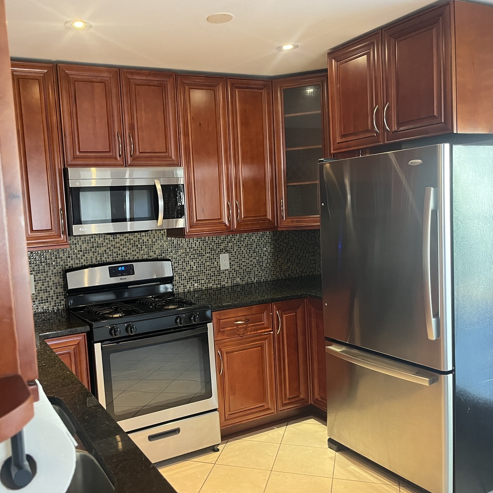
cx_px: 192
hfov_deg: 52.1
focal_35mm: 31
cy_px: 248
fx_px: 500
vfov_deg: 52.5
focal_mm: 5.1
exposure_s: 1/60
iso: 400
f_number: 1.6
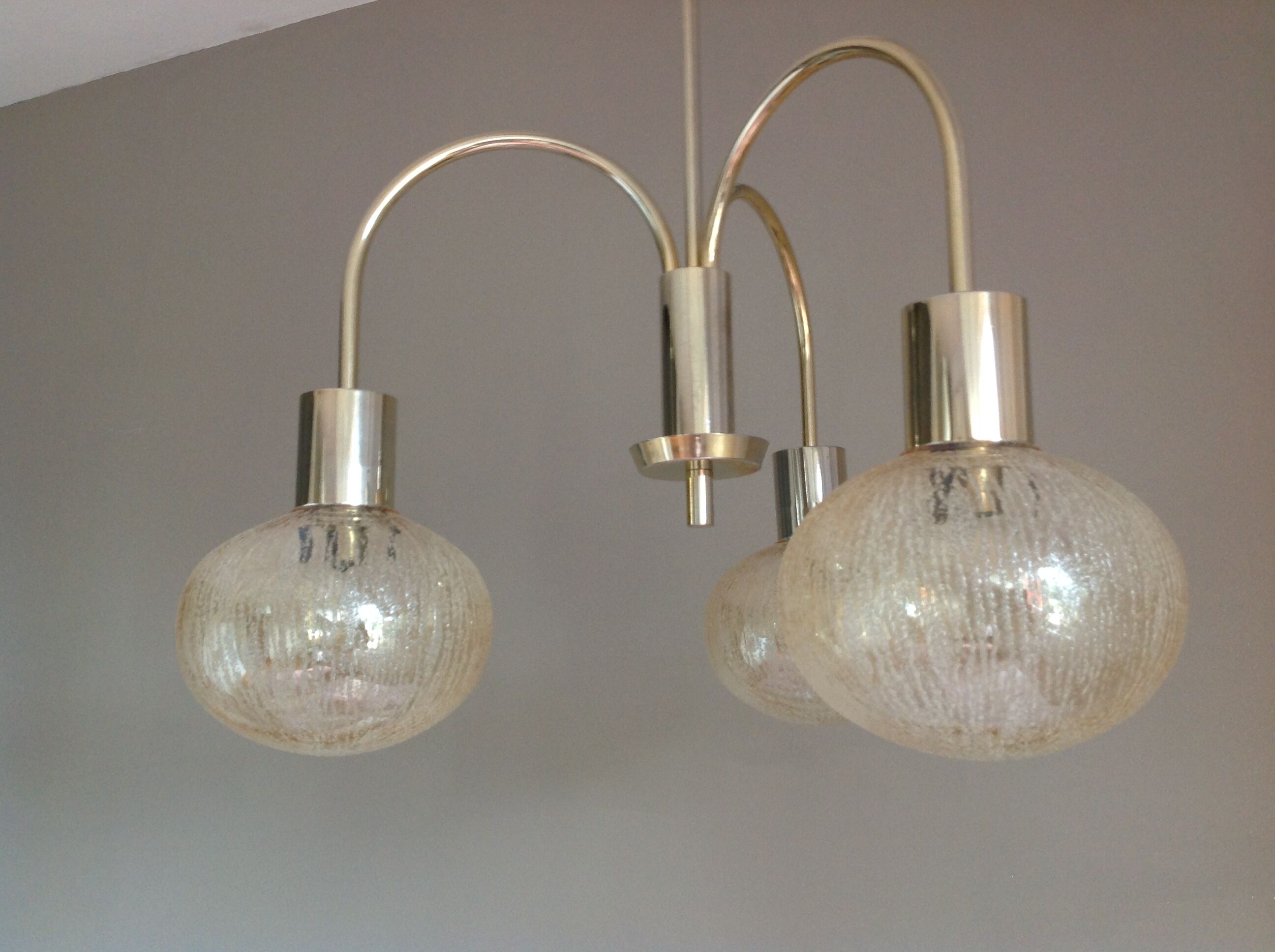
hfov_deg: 52.7
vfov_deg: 40.6
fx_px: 1287
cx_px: 638
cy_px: 476
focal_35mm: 35
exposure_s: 1/15
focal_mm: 4.28
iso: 80
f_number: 2.4
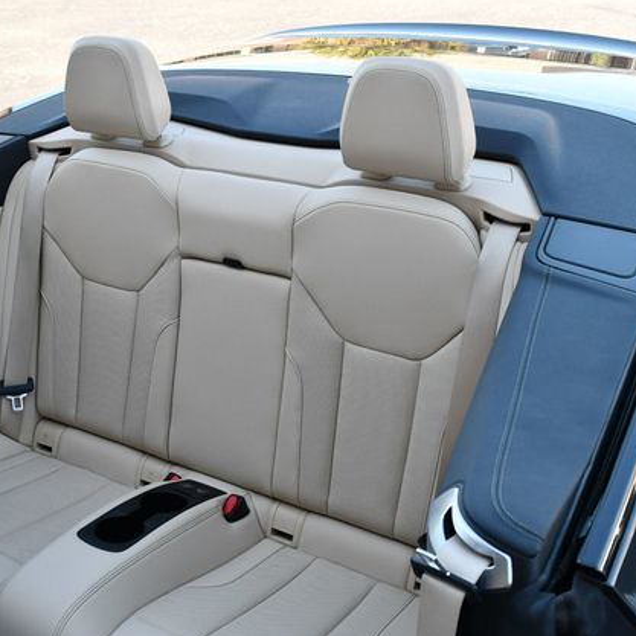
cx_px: 232
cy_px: 322
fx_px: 977
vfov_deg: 36.1
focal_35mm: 47
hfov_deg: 35.8
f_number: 5.6
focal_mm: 18
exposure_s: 1/250
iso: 320
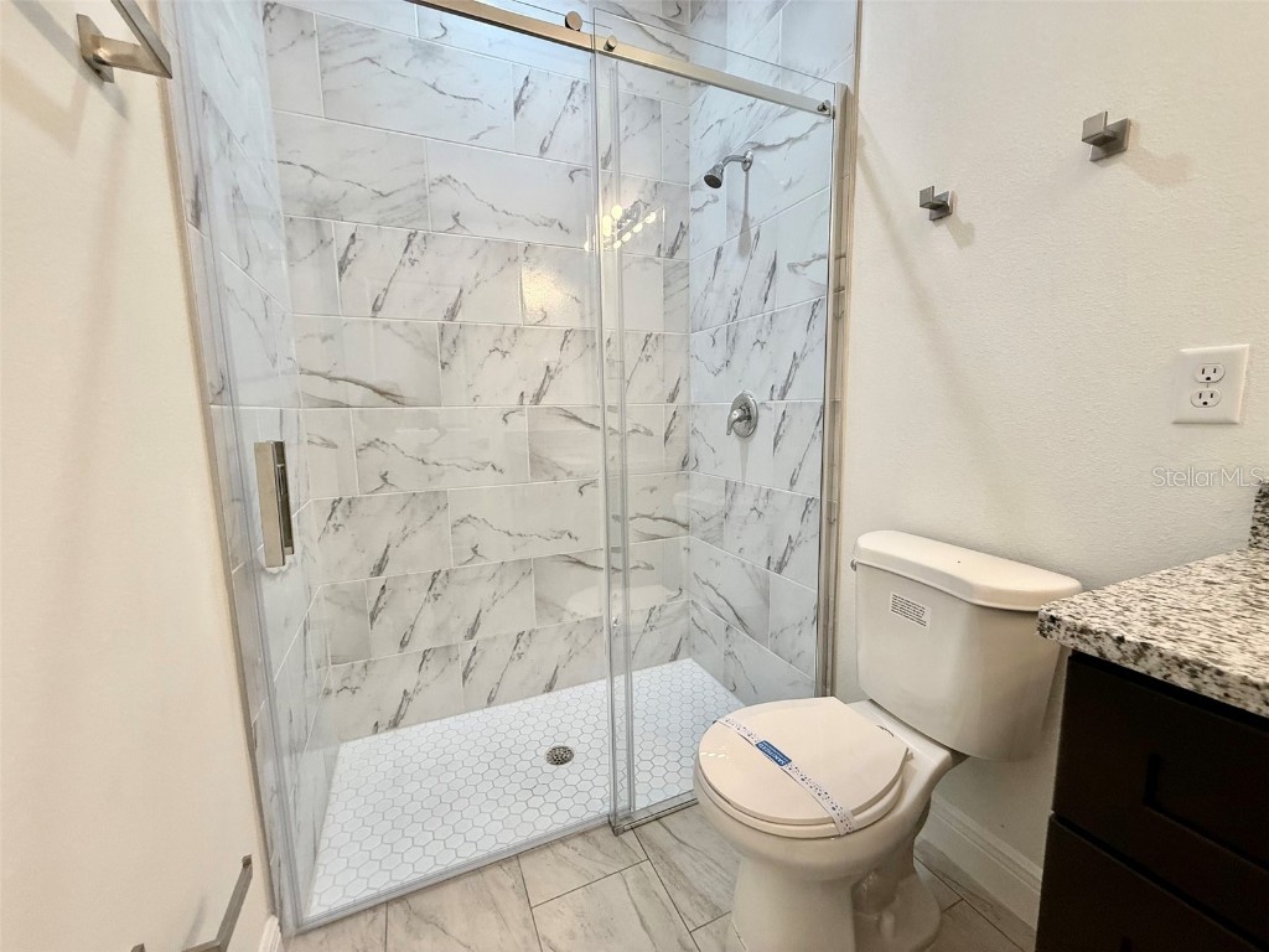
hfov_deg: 102.1
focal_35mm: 14
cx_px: 634
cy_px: 476
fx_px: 513
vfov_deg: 85.7
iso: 160
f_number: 2.2
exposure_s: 1/120
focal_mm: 2.22
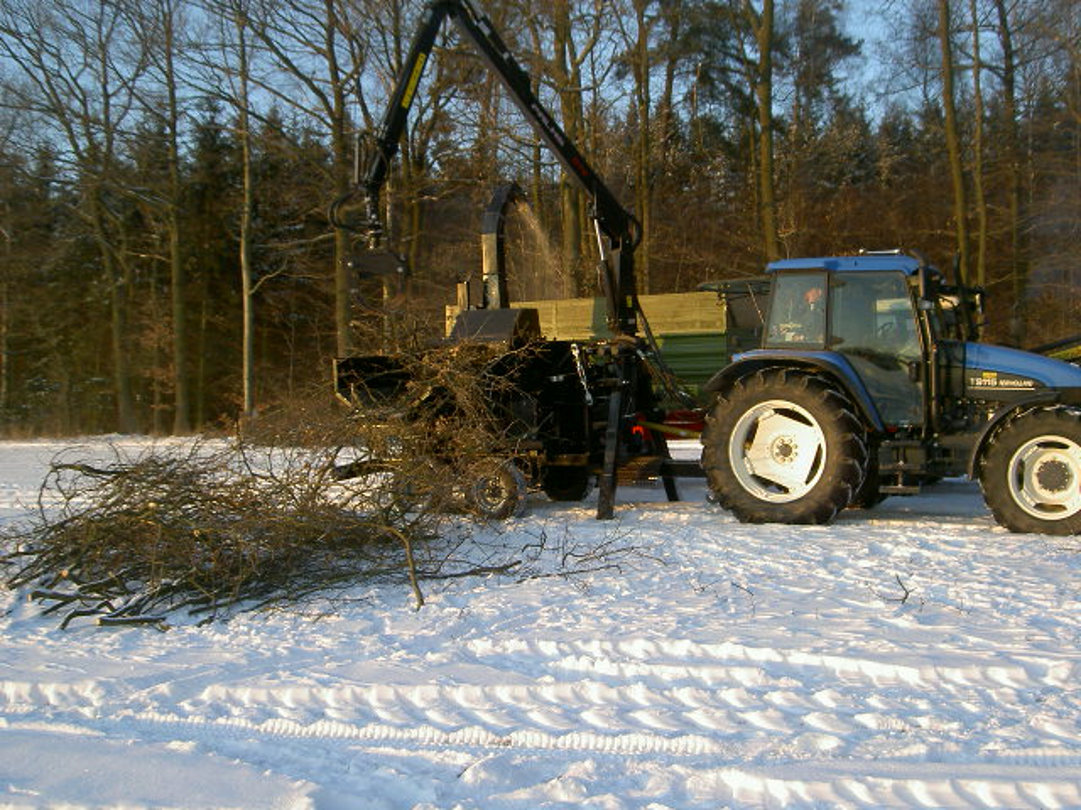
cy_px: 405
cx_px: 540
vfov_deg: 36.8
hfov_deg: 47.9
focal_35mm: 39
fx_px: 1218
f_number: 4.7
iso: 100
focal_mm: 8
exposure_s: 1/122
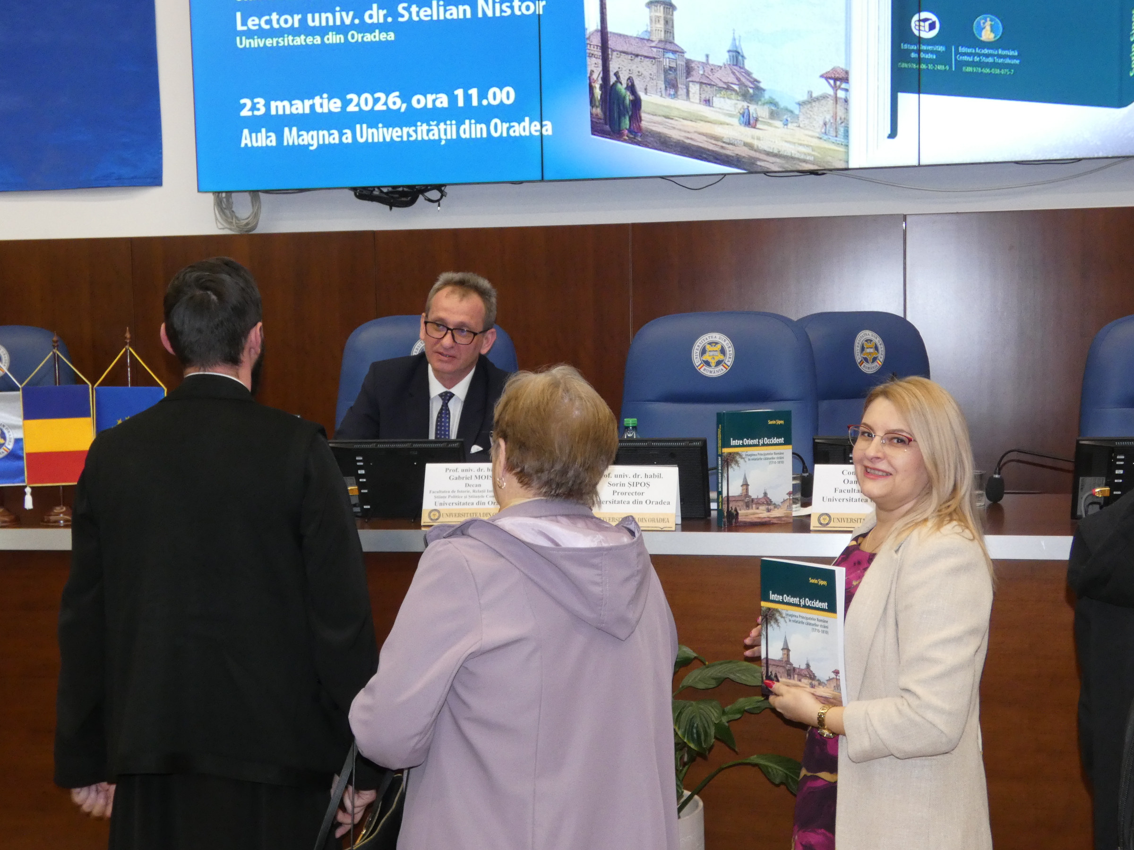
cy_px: 425
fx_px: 1572
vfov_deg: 30.3
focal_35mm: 48
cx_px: 567
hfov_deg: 39.7
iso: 500
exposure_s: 1/60
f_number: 3.8
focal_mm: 8.6
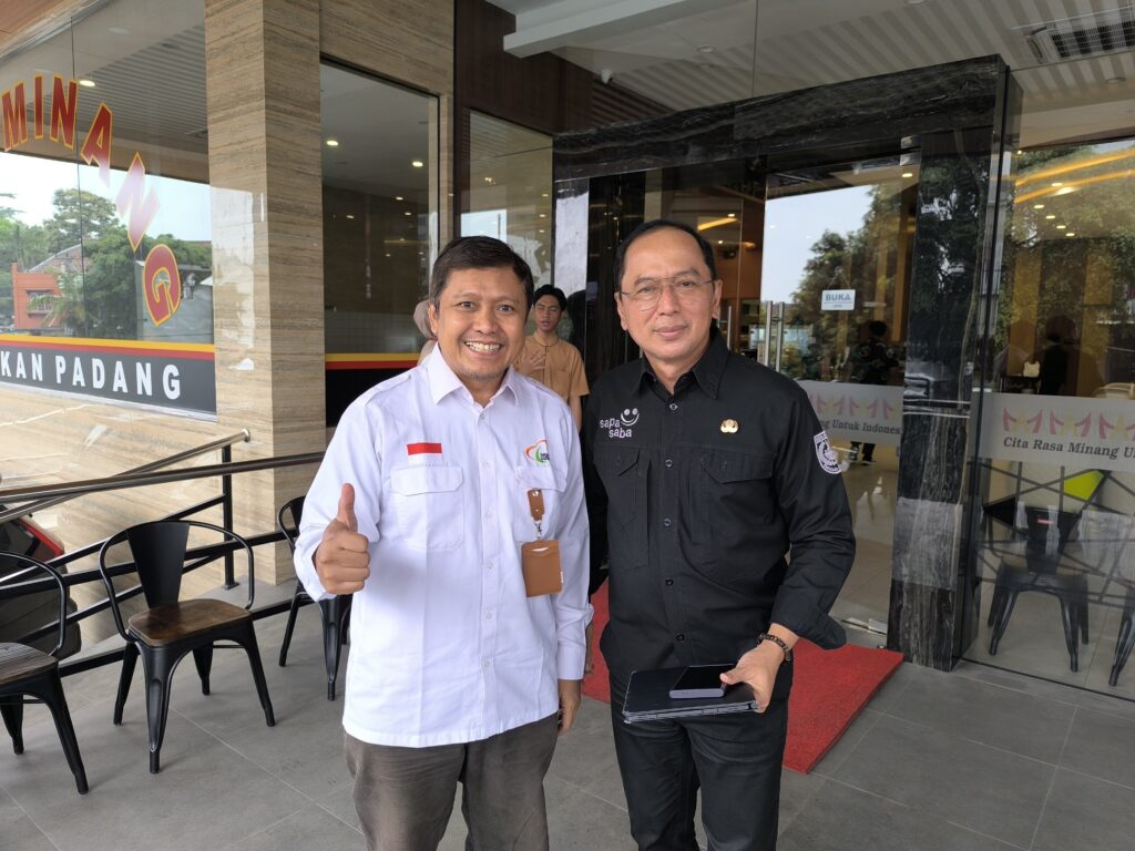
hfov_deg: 73.9
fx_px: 754
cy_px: 426
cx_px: 568
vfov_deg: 58.9
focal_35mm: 23
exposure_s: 1/100
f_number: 1.65
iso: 100
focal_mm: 6.14
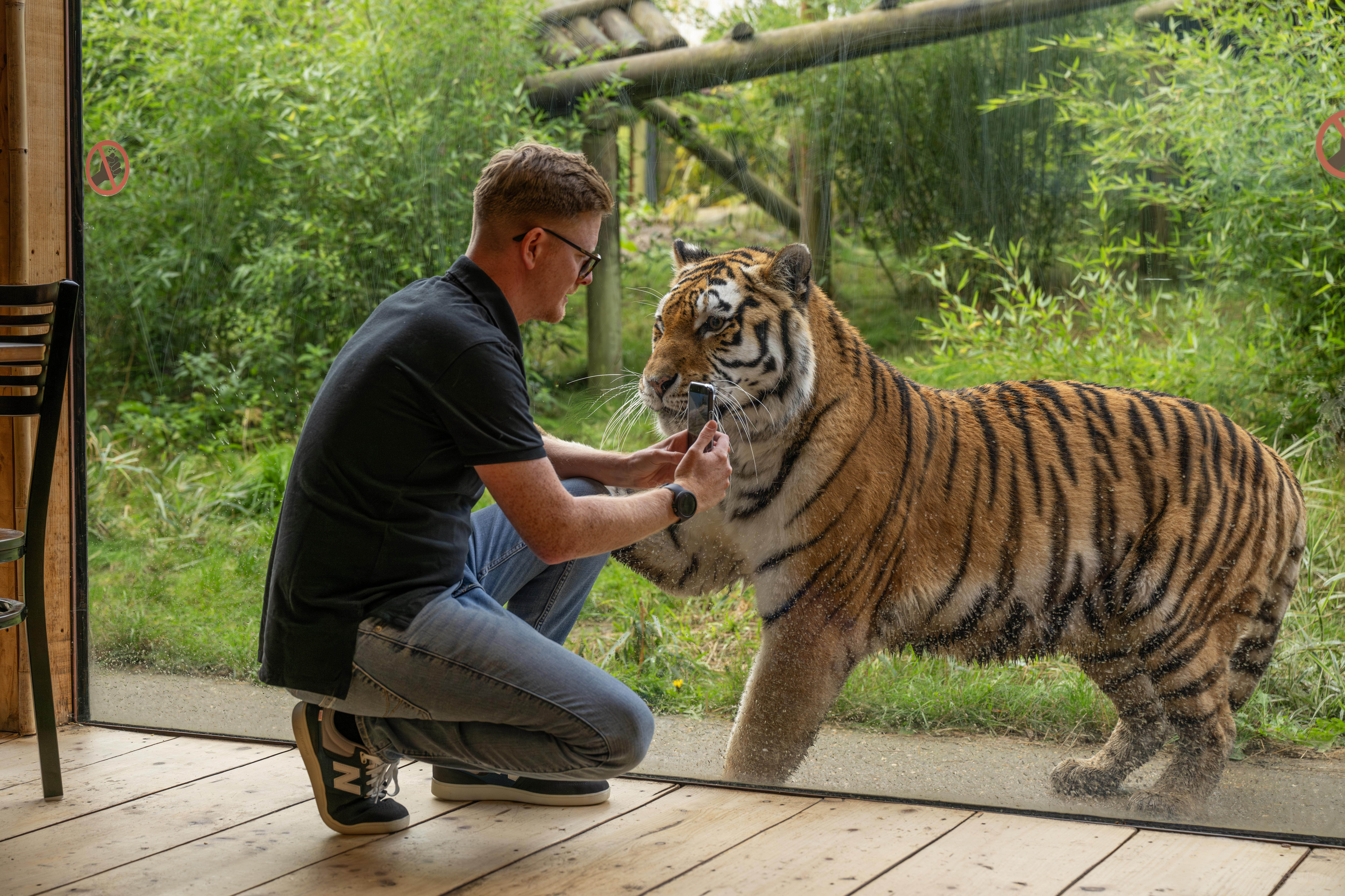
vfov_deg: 22.6
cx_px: 672
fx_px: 2241
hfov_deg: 33.4
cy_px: 448
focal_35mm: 60
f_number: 4.5
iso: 320
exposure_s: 1/320
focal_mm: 60
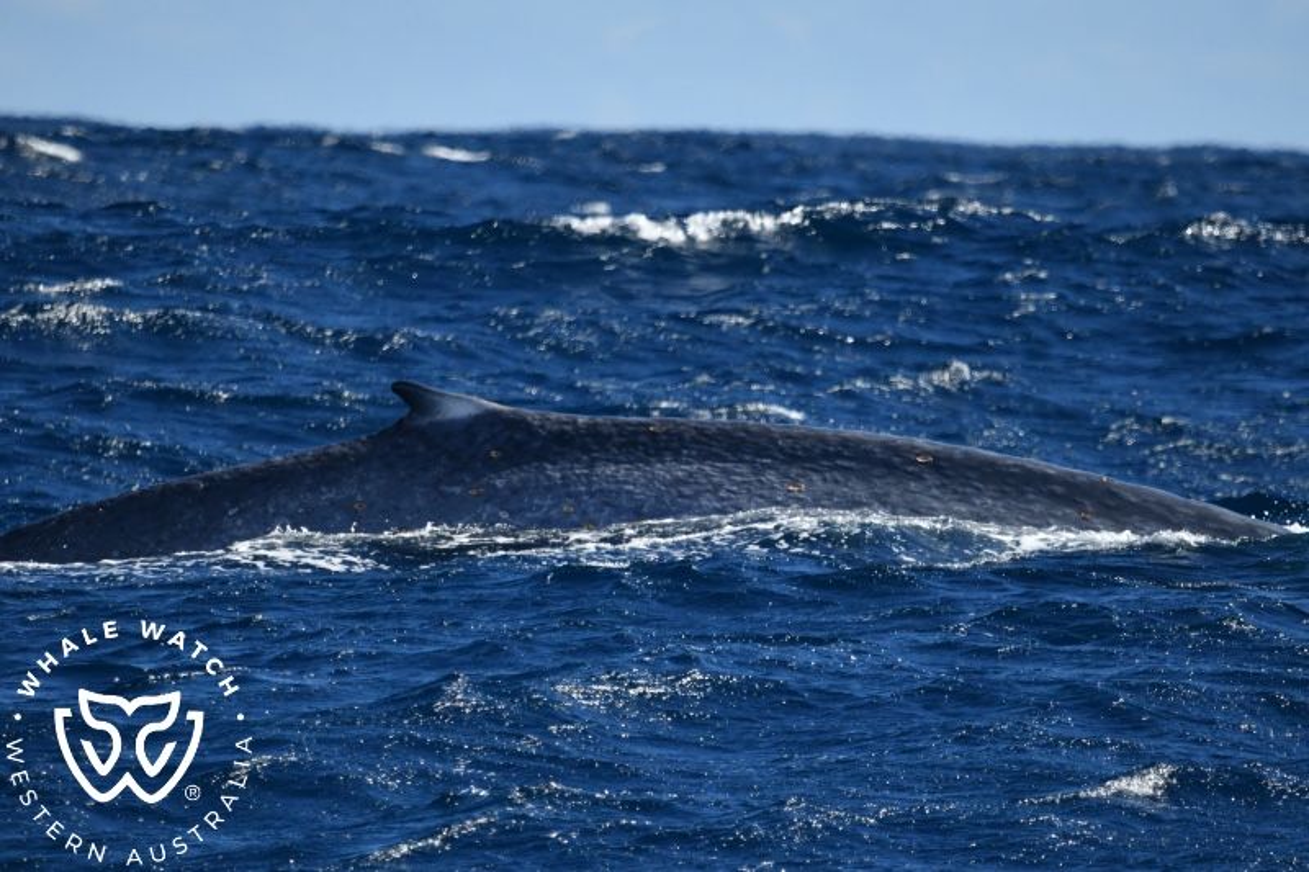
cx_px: 654
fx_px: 21811
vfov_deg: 2.3
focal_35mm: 600
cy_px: 436
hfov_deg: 3.4
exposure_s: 1/8000
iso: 1400
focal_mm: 600
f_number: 6.3
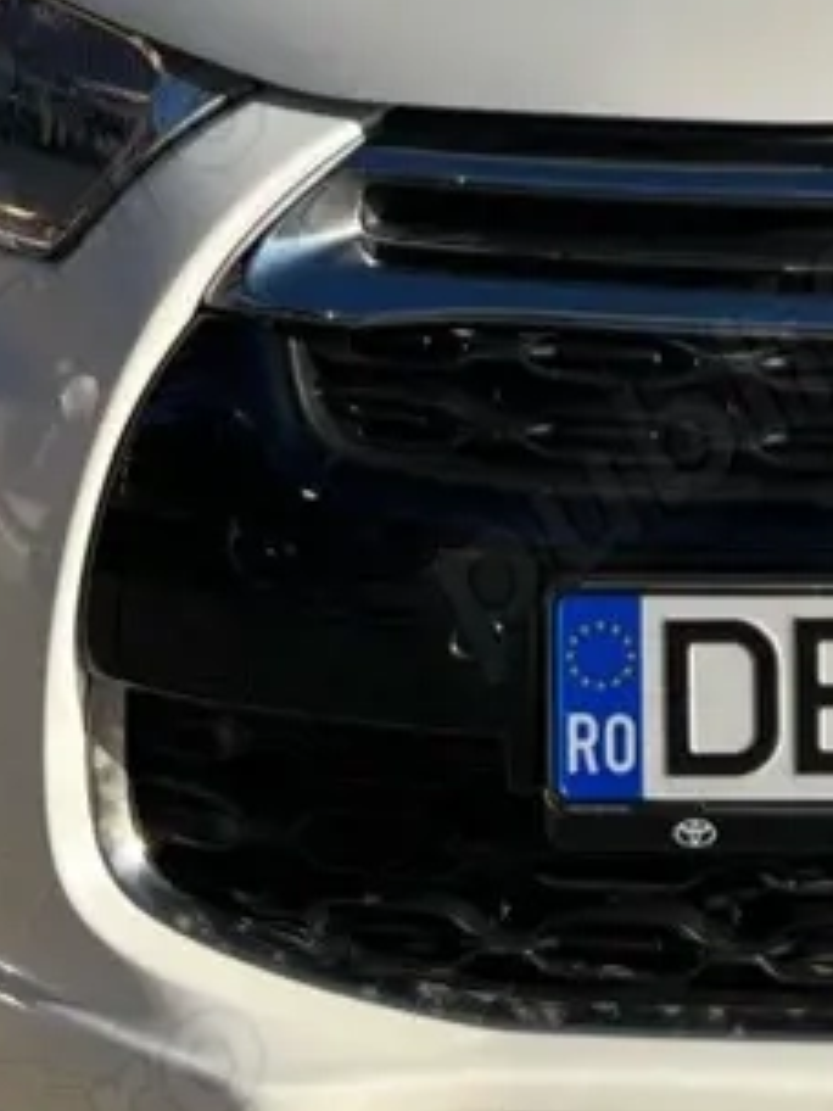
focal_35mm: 114
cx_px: 1060
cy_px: -457
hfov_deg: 12.6
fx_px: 3658
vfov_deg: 16.1
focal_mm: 5.7
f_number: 1.5
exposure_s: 1/3571
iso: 50
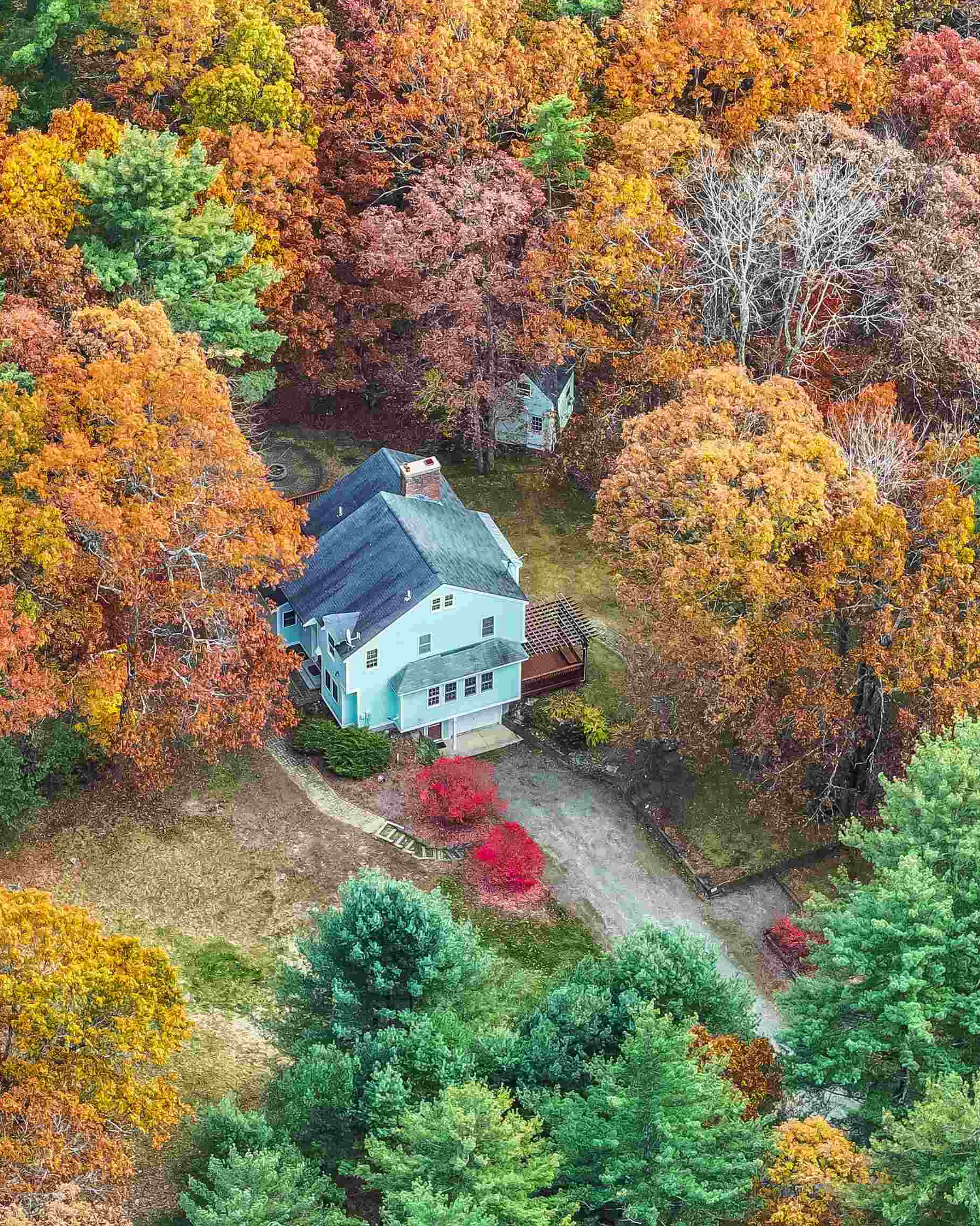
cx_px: 413
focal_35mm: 217
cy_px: 611
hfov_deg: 7.1
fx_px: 7868
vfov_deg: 8.9
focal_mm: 30.71
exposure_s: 1/80
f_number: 3.4
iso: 100
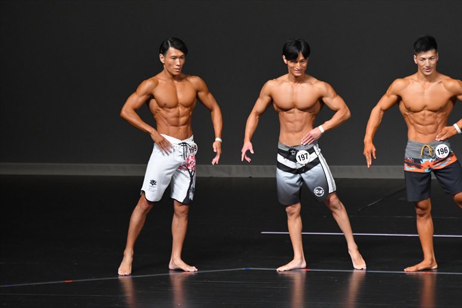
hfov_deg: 6.5
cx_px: 231
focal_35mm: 315
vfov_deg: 4.4
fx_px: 4041
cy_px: 154
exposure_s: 1/400
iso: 4000
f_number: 5.6
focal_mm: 210
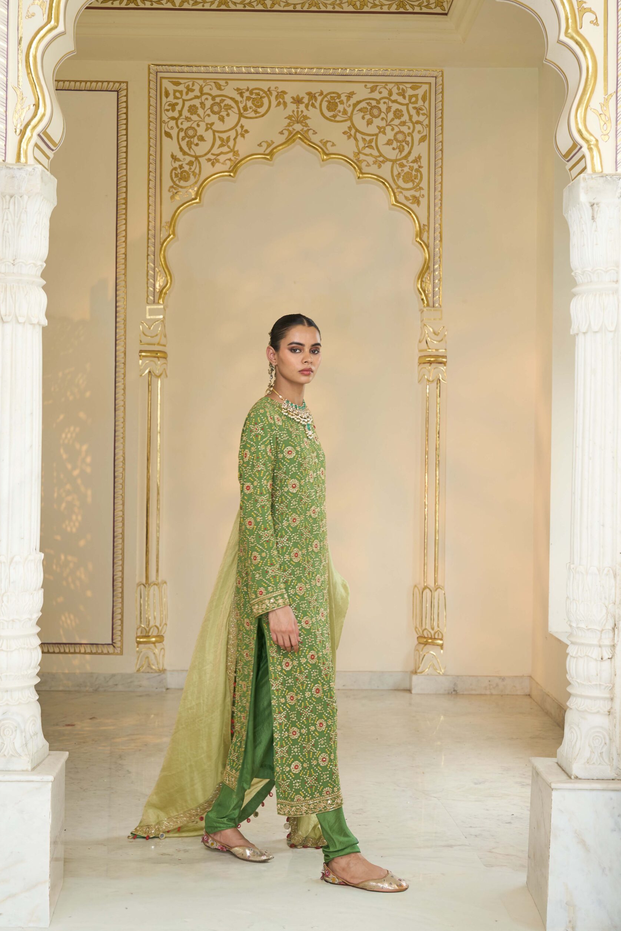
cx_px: 307
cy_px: 462
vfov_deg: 36.2
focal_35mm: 55
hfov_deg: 24.6
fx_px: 1423
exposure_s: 1/125
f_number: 5.6
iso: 200
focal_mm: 54
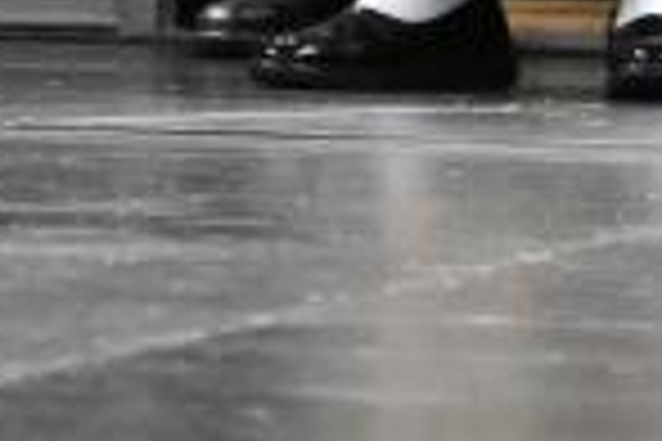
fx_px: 32564
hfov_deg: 1.2
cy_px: -1008
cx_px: 437
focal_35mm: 1771
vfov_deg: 0.8
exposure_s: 1/200
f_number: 2.8
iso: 1000
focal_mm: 170
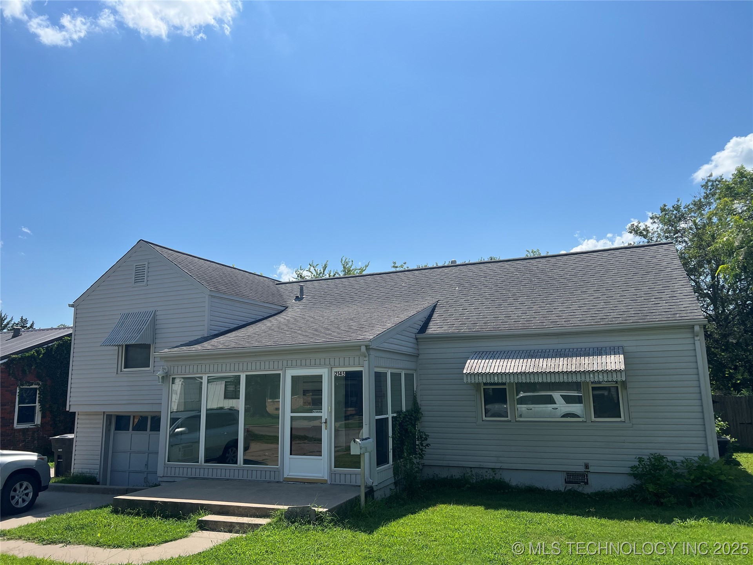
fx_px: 566
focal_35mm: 26
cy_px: 282
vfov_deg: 53.1
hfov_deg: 67.3
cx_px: 376
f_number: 1.5
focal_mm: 5.7
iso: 50
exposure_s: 1/6993
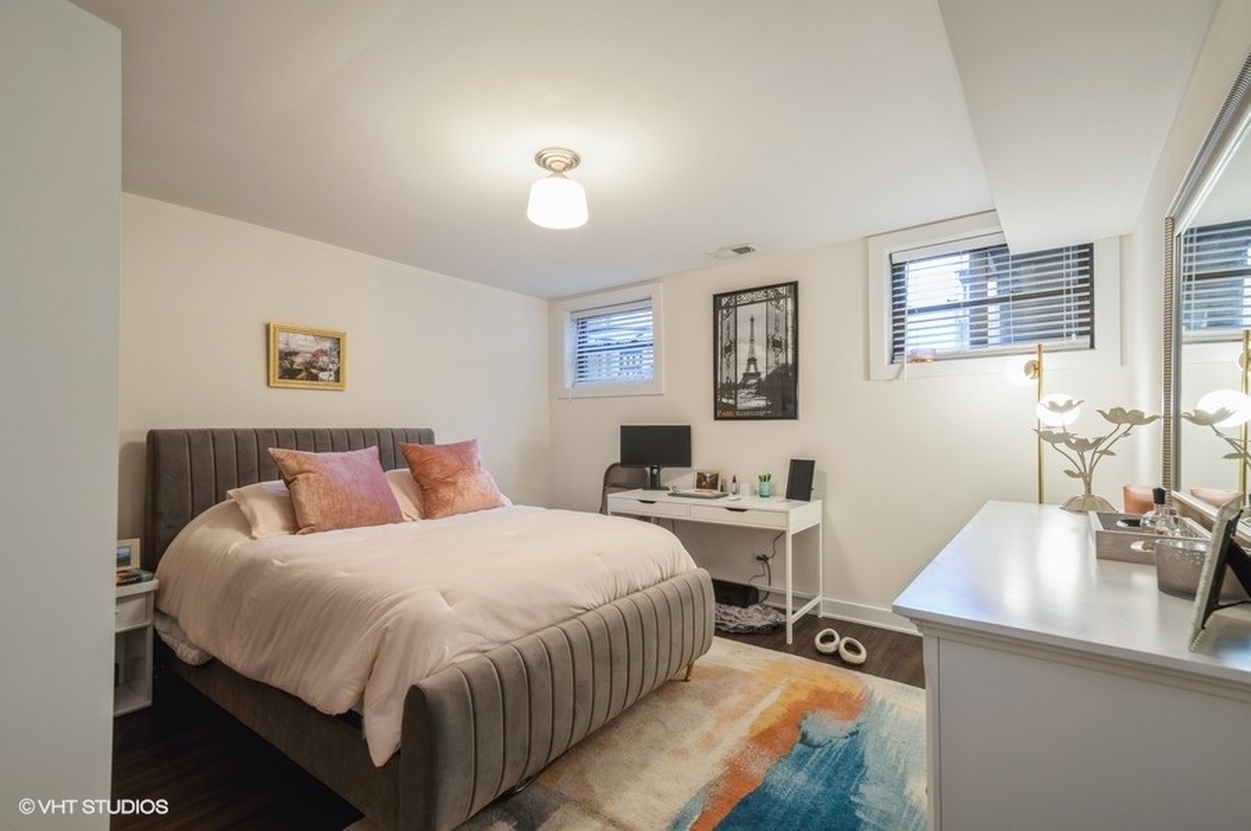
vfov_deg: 77.2
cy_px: 416
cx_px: 626
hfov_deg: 100.5
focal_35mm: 15
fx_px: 521
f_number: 11
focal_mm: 10
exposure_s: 1/1.67
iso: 100
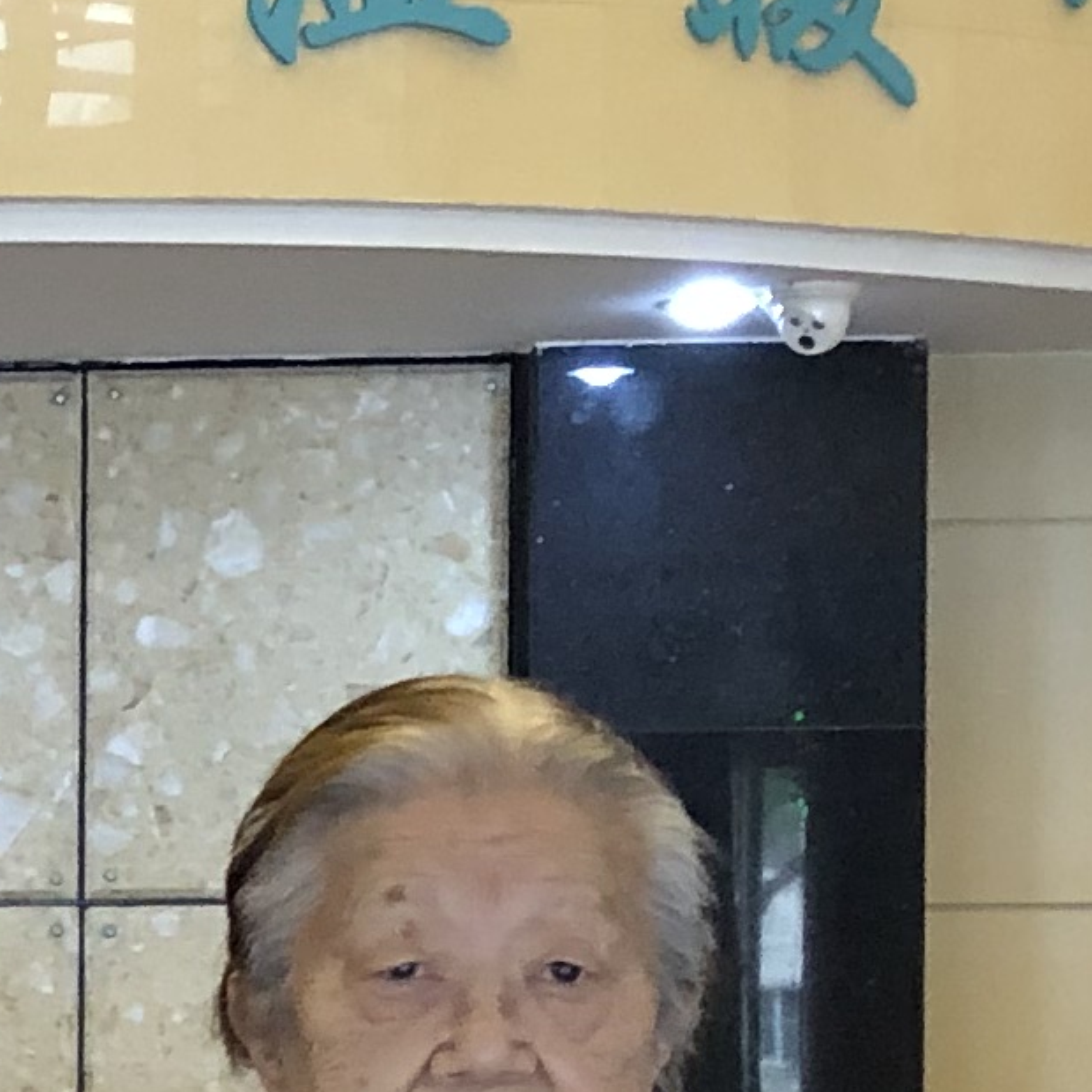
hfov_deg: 10.3
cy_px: 1383
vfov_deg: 10.6
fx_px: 5746
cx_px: -815
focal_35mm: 161
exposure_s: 1/17
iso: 100
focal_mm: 3.99
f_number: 1.8
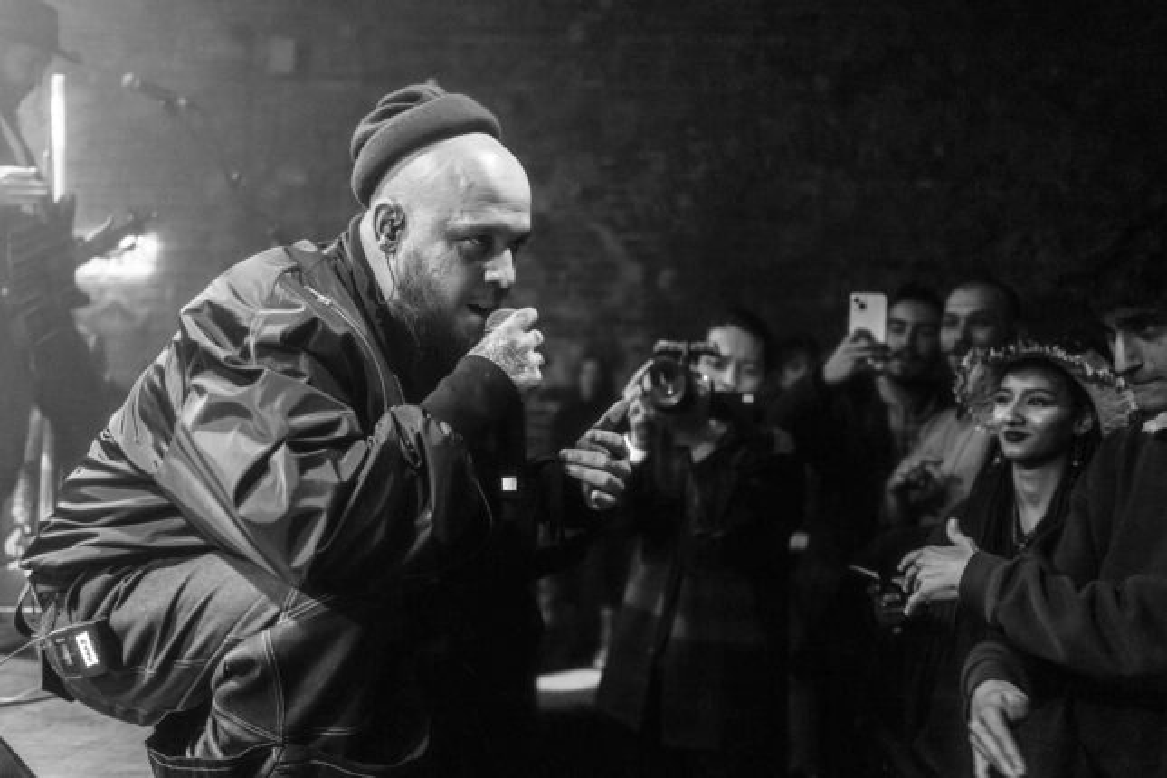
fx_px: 1134
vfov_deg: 37.9
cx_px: 584
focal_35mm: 35
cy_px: 389
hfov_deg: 54.4
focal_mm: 23
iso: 500
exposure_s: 1/200
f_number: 1.4
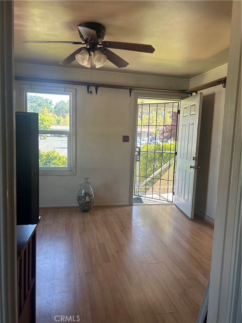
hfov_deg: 53.1
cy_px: 162
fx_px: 242
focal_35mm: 26
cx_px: 121
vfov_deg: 67.3
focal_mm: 5.7
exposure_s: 1/121
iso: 64
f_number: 1.5
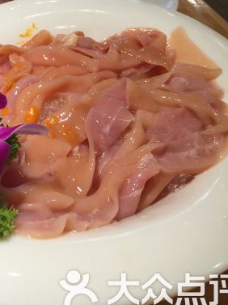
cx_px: 50
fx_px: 474
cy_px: 48
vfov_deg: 34.1
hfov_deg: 26.6
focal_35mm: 54
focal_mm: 4.15
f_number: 2.2
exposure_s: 1/40
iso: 32
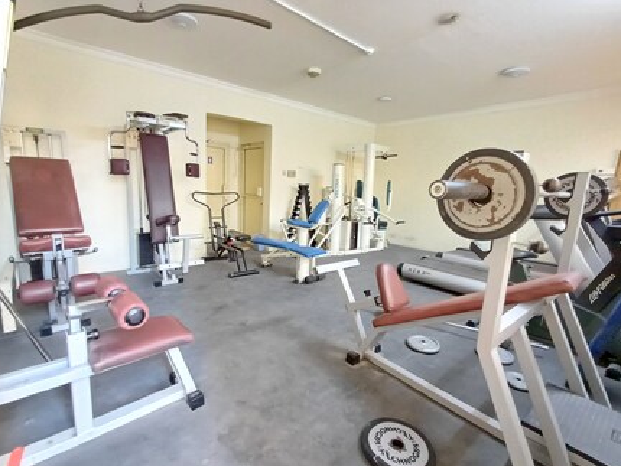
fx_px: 305
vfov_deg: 74.7
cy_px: 245
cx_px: 294
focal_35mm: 17
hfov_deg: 90.9
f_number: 2.2
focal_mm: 1.64
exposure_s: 1/14
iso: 800
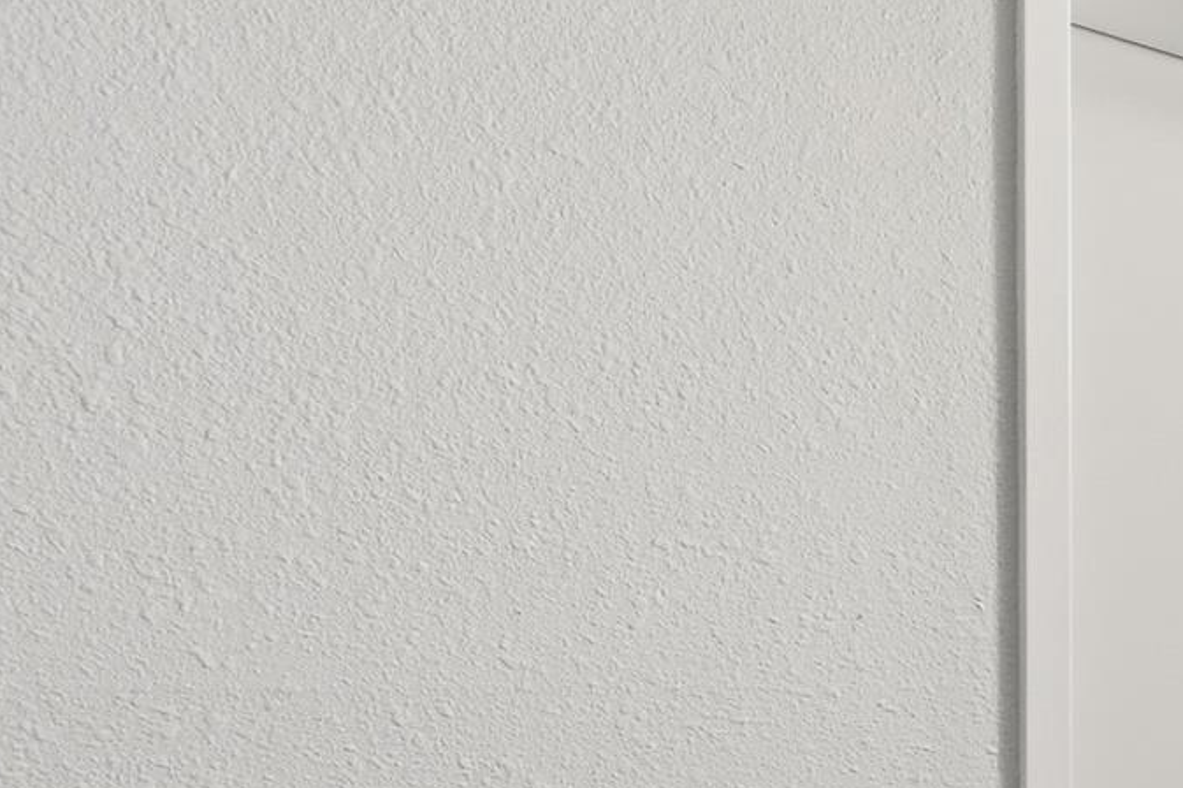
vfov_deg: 25.2
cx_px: 2069
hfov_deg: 23.0
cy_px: 697
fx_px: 1708
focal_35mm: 52
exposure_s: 1/2
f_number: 8
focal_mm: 14
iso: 100
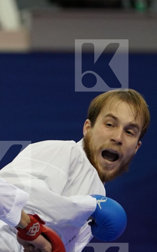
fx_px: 3008
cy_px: 167
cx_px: -93
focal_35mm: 439
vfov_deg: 4.8
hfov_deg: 3.0
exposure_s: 1/1000
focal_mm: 140
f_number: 2.8
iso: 3200
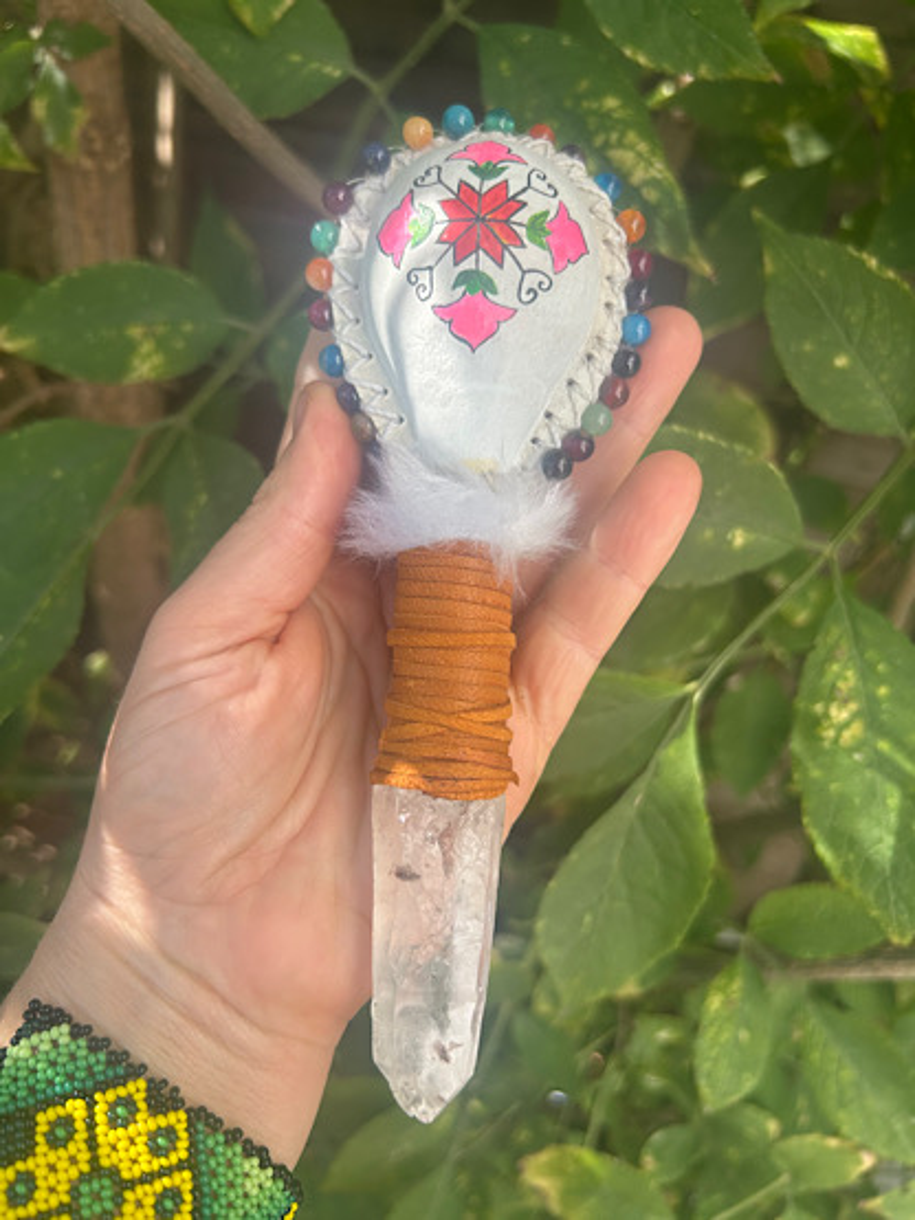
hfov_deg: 53.0
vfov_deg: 67.3
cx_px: 458
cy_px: 610
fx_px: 917
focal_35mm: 26
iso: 50
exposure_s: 1/1058
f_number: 1.5
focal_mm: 5.7
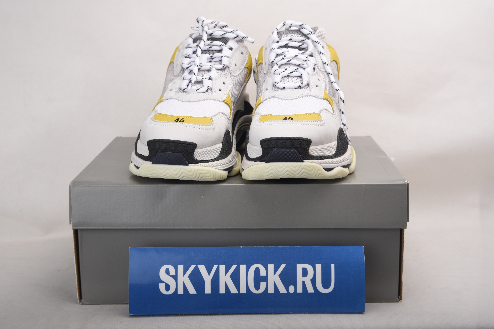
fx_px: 961
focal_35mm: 70
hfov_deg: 28.8
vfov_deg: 19.5
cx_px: 247
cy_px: 164
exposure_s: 1/200
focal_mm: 70
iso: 100
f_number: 9
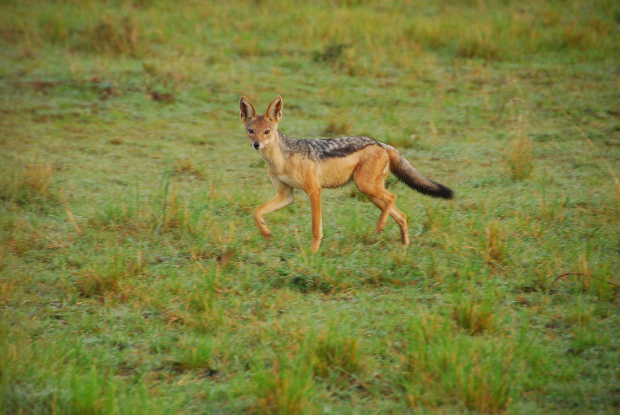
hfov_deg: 6.9
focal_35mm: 300
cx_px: 310
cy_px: 208
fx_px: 5173
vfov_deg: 4.6
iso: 200
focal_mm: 200
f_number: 5.6
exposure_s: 1/125
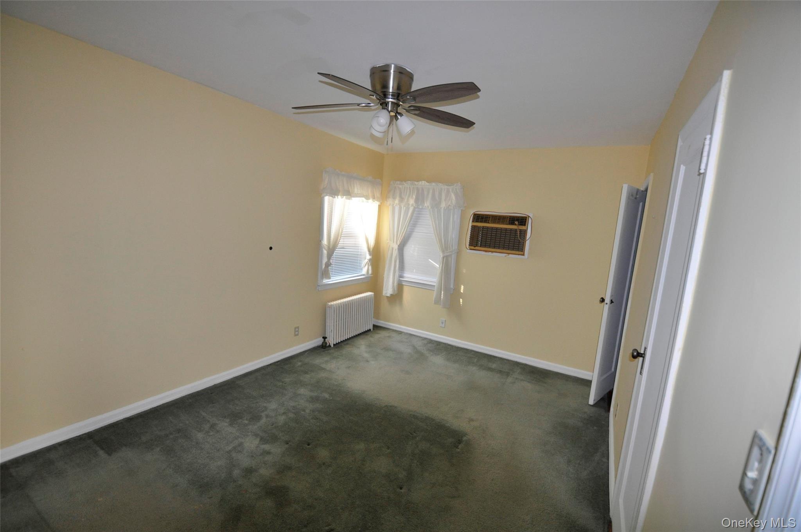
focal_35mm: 15
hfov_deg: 100.5
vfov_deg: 77.2
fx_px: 333
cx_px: 400
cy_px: 266
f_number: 3.5
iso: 800
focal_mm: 10
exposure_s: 1/60
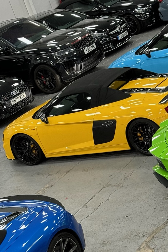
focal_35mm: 104
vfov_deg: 19.5
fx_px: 728
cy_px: 194
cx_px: 158
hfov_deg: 13.0
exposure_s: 1/50
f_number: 1.78
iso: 100
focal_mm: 6.76
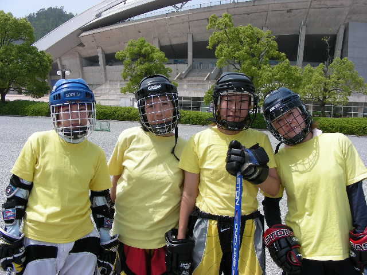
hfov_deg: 49.0
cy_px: 138
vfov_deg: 37.7
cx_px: 184
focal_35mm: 38
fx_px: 403
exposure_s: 1/438
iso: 50
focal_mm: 6.3
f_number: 4
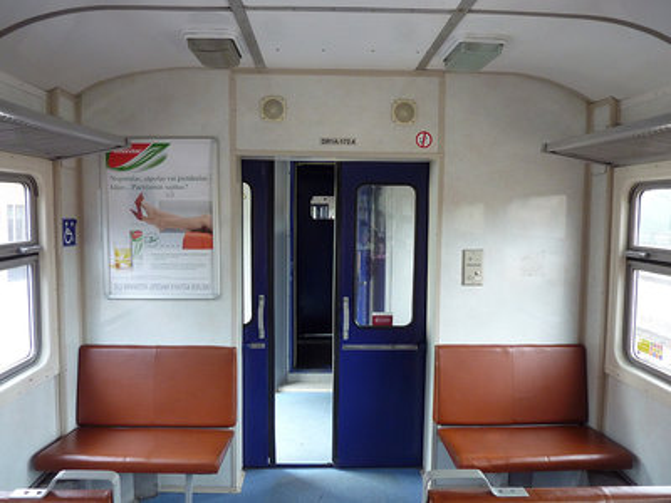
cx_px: 336
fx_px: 485
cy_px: 252
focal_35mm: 25
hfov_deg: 69.4
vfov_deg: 54.9
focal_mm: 4.1
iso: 250
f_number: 3.3
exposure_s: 1/30
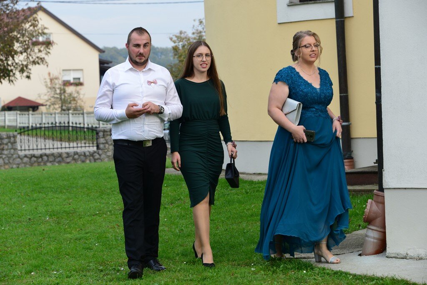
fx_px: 1246
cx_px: 214
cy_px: 142
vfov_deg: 13.0
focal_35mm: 105
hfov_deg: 19.5
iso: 800
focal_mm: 105
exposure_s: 1/200
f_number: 7.1
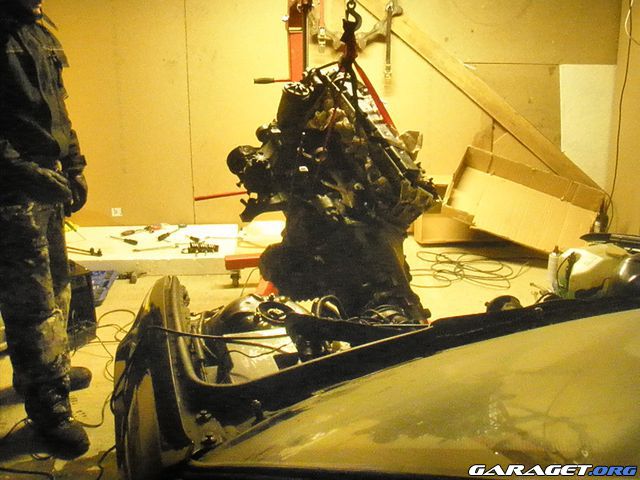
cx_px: 320
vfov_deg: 37.7
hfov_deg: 49.0
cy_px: 240
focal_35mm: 38
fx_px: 703
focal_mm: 6.7
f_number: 3.5
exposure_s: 1/20
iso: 3200
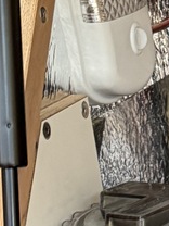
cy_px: 235
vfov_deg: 10.6
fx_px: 1204
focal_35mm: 185
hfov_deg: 7.0
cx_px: 536
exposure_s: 1/50
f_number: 1.78
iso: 640
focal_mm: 6.76
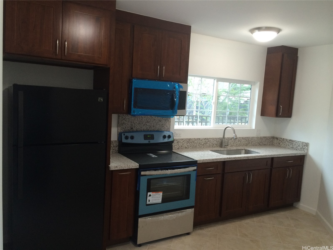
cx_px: 166
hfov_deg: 60.0
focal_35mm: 30
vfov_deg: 46.8
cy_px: 125
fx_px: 289
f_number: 2.2
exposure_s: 1/30
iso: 125
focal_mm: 4.12
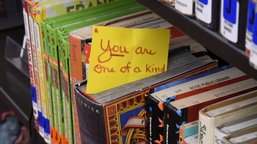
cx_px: 129
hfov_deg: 17.0
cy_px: 64
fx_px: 859
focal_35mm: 126
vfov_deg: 9.6
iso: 14400
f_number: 11
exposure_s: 1/100
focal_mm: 80
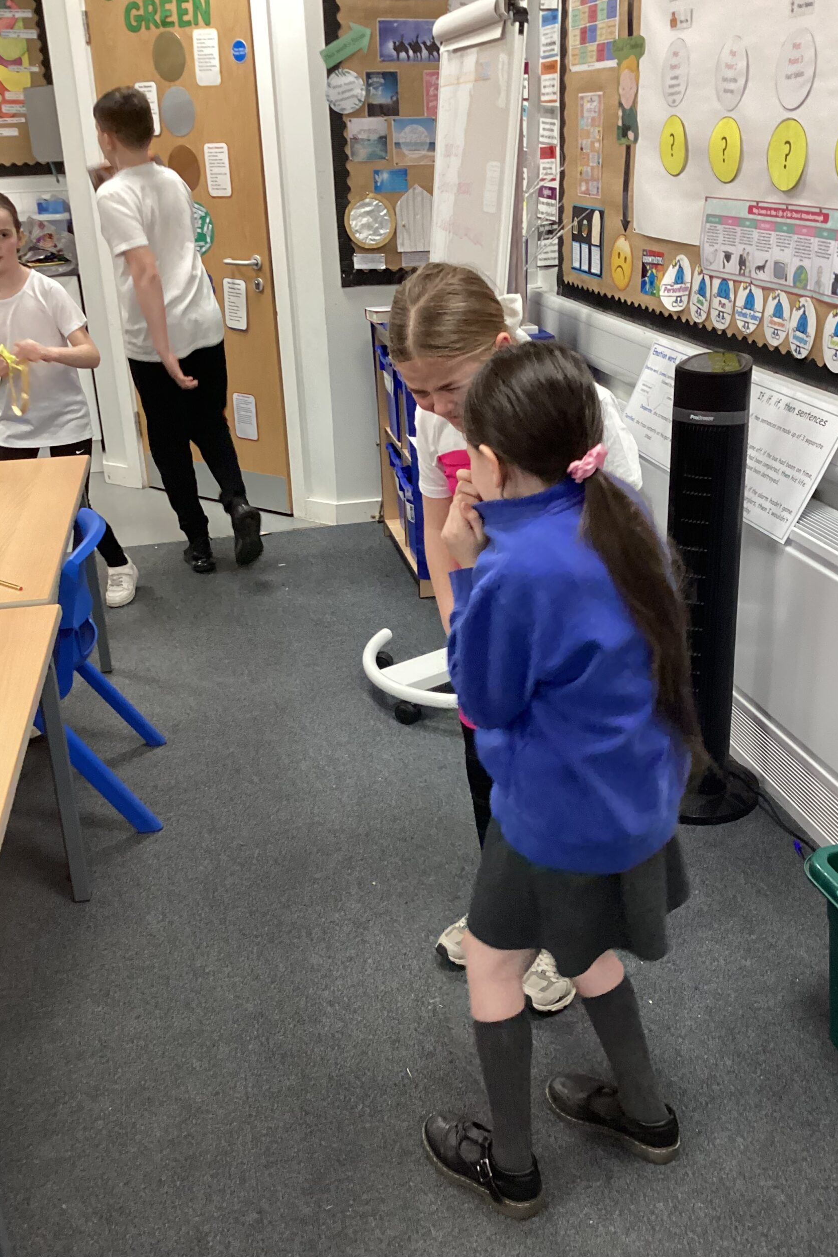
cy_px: 618
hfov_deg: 39.9
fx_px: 1152
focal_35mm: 33
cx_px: 465
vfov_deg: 57.2
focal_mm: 3.3
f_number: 2.4
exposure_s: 1/60
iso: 250
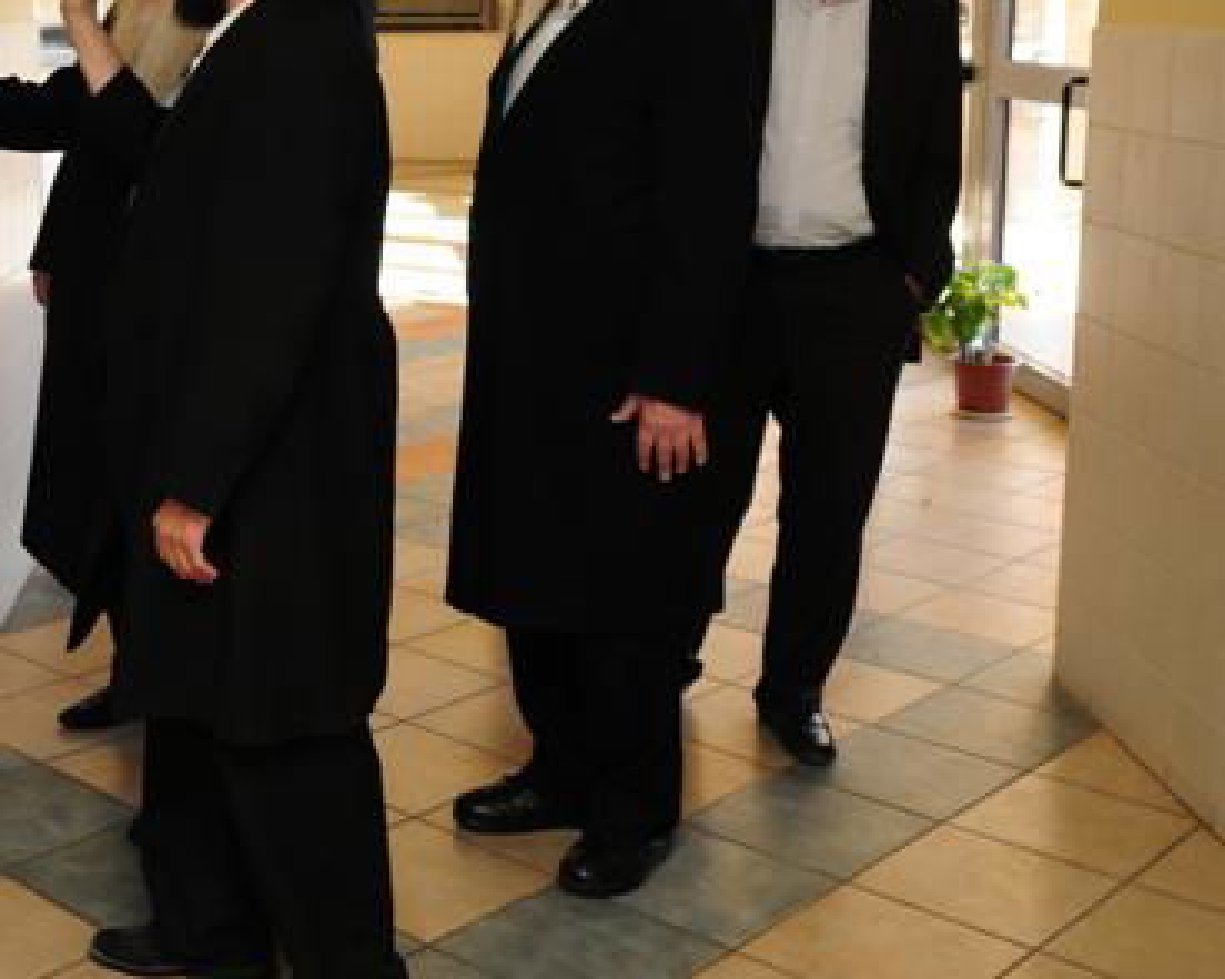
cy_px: 238
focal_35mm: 52
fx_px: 1885
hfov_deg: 35.0
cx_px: 266
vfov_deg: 28.6
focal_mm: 17
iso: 250
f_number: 3.5
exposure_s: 1/160
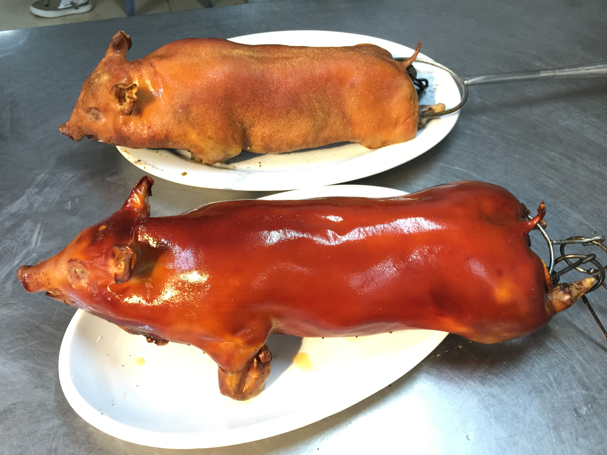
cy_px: 228
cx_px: 304
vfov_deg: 48.2
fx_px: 509
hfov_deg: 61.7
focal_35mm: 29
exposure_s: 1/17
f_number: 2.2
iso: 125
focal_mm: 4.15
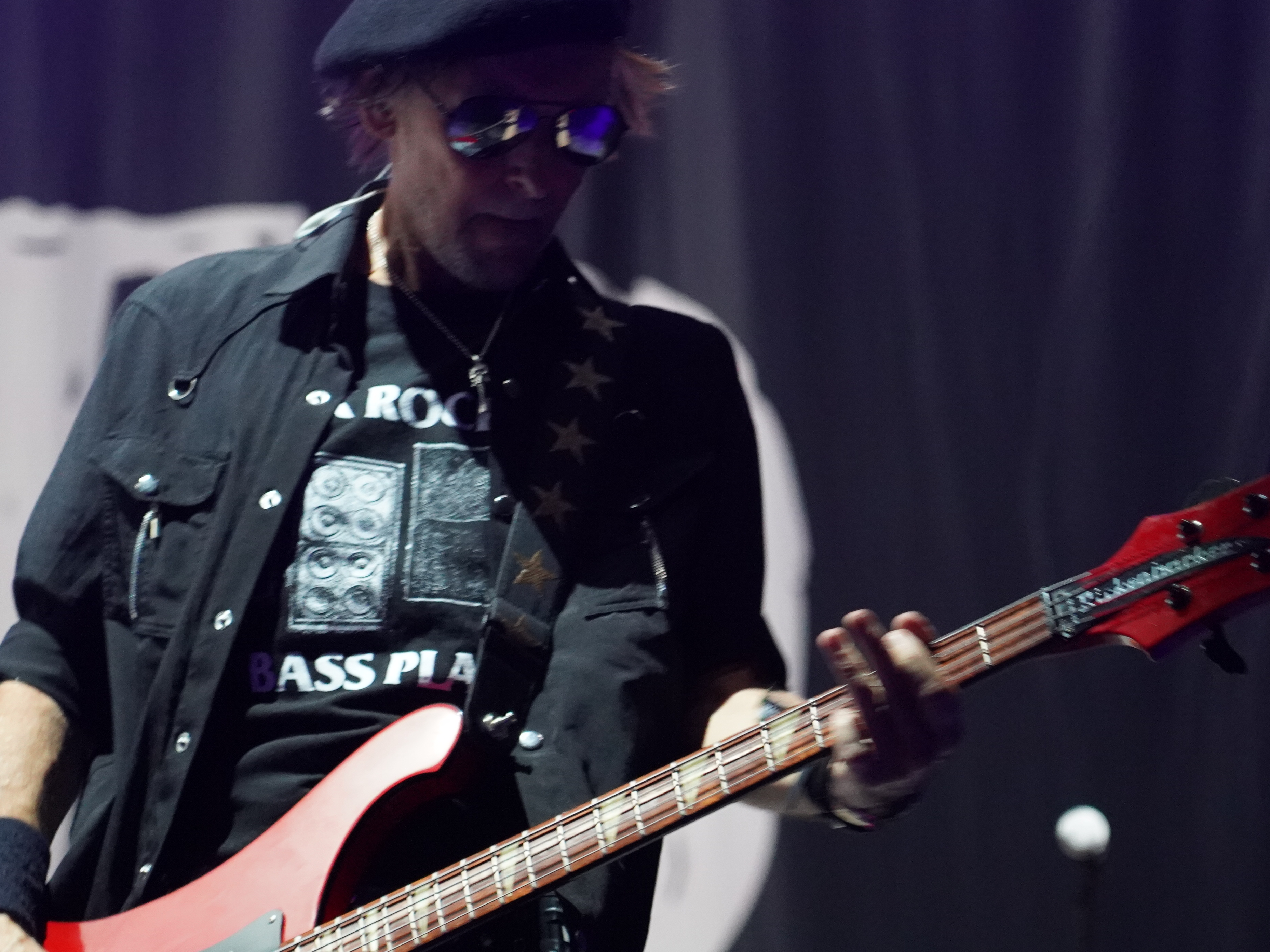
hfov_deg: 12.1
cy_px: 514
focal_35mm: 163
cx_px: 720
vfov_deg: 9.1
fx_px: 5980
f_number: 4
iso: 8000
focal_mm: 105
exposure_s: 1/160
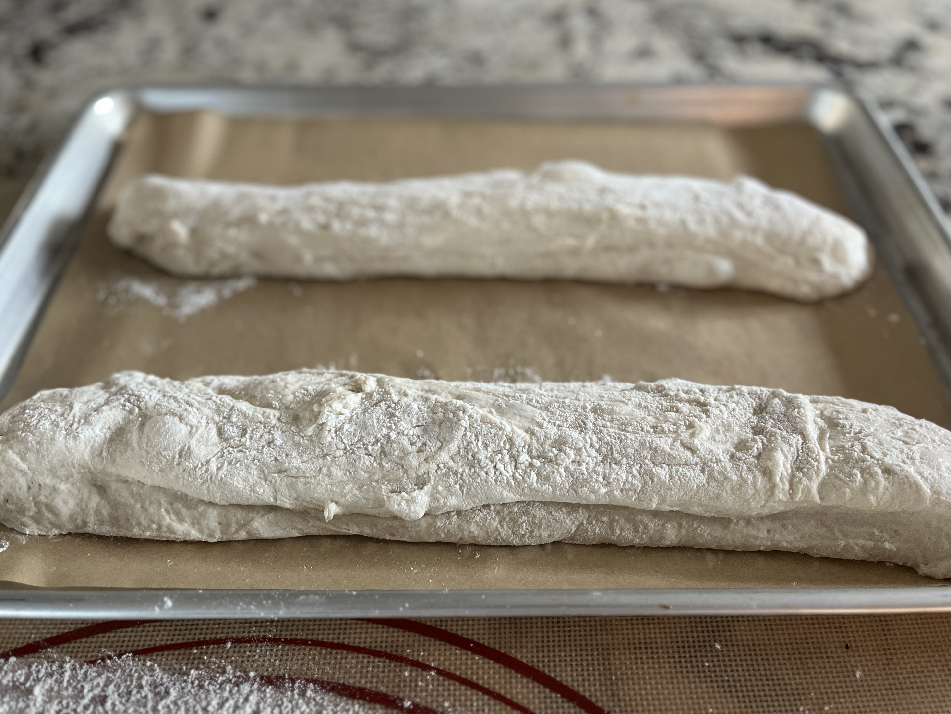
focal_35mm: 27
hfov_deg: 65.3
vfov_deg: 51.3
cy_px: 364
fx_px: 742
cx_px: 467
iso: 320
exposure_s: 1/60
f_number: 1.6
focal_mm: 5.1
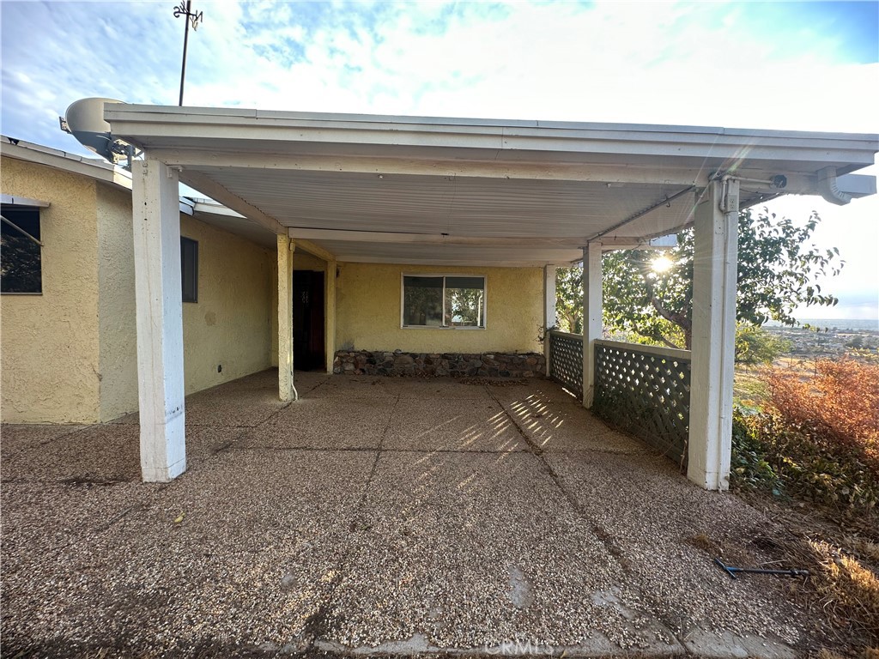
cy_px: 330
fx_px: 356
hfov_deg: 102.1
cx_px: 440
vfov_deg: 85.7
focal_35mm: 14
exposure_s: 1/112
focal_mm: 2.22
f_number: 2.2
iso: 40
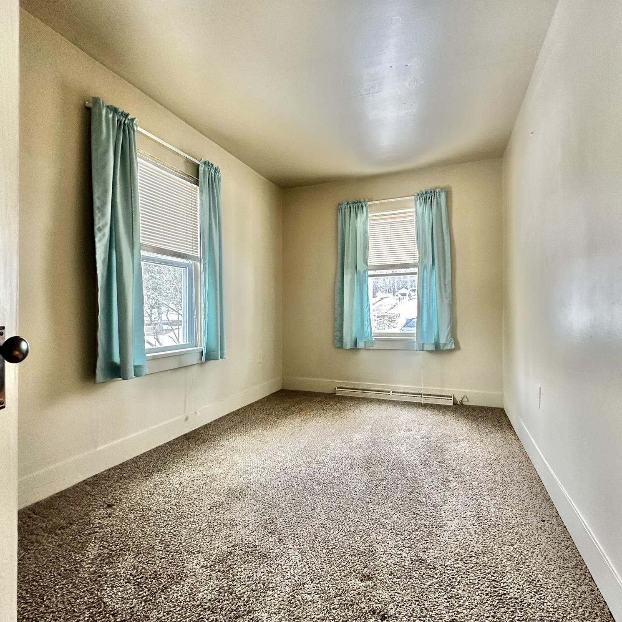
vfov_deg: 84.0
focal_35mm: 17
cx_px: 325
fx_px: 346
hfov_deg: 83.9
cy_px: 316
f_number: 2.2
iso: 250
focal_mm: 2.22
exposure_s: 1/99
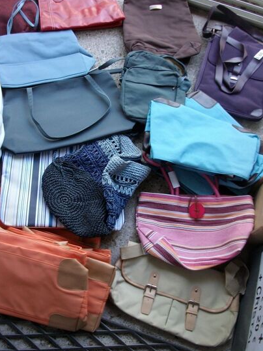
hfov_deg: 37.6
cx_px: 111
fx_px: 385
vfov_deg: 48.9
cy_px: 161
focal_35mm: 38
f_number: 2.9
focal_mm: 5.7
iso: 106
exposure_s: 1/40
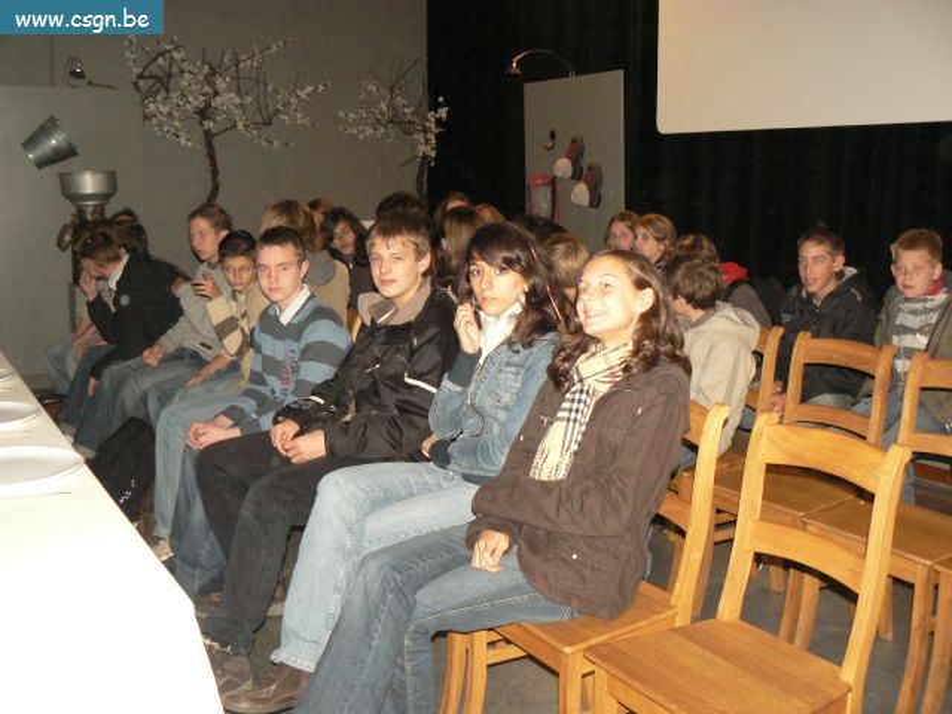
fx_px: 990
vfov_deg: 39.7
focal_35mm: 36
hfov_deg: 51.4
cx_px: 476
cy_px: 357
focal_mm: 6
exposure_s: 1/30
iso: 250
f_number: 2.8
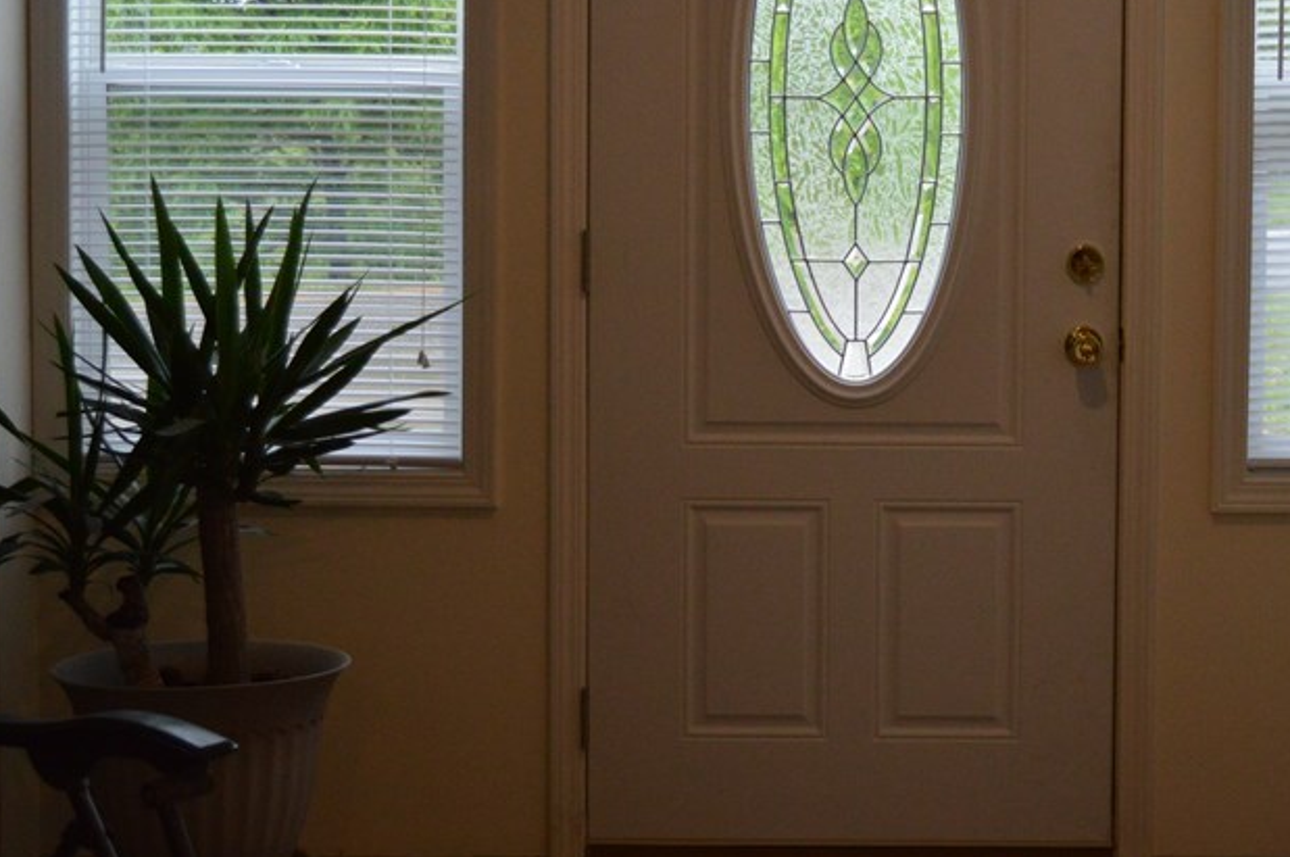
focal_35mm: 79
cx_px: 805
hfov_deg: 25.6
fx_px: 2827
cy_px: 204
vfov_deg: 17.1
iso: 1100
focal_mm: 30
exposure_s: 1/500
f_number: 4.2
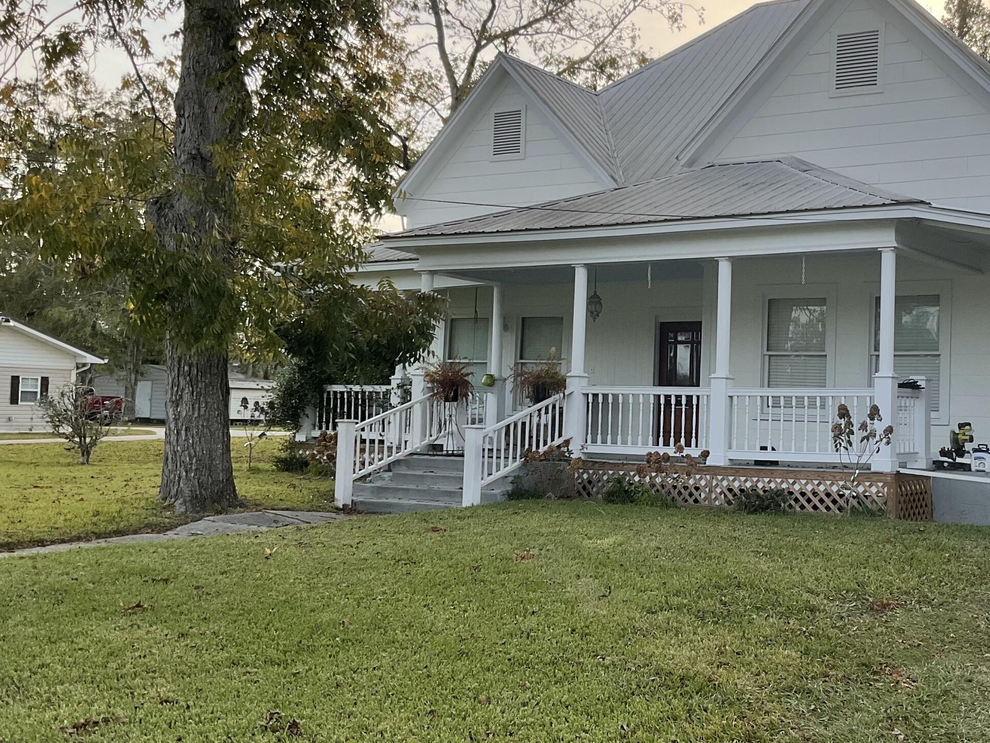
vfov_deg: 32.2
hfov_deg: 41.0
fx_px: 1287
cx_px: 731
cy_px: 353
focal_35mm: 45
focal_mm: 3
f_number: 1.8
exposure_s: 1/978
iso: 16
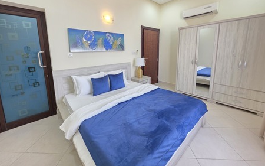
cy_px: 69
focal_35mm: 14
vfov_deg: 78.0
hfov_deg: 105.3
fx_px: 101
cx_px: 132
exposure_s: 1/100
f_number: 1.9
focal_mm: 2.2
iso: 125
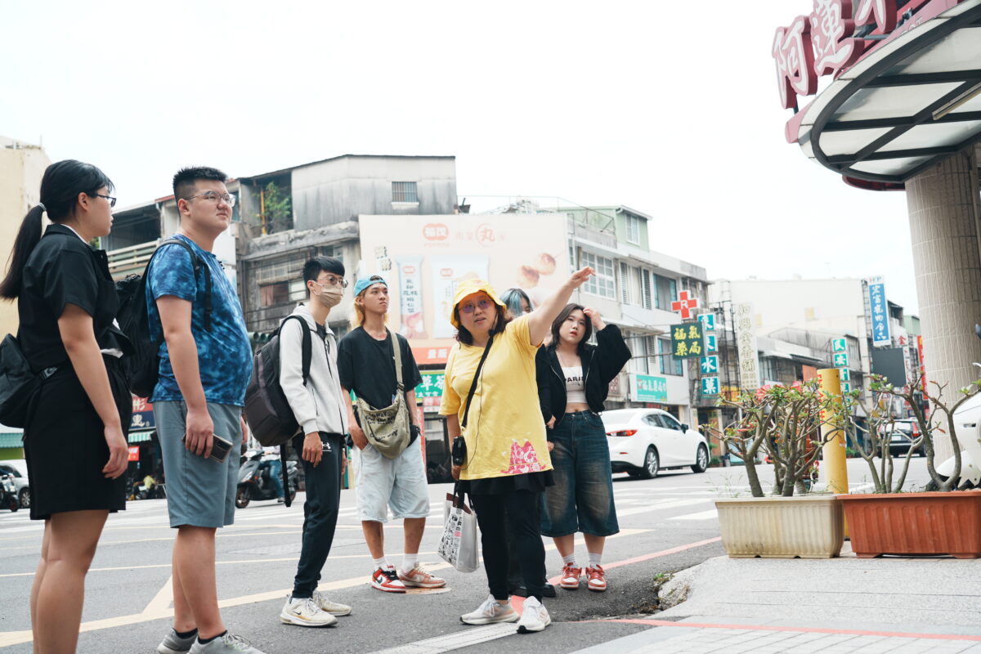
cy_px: 327
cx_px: 490
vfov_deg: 35.1
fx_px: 1035
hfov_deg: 50.7
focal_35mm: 38
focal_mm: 38
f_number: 4
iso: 125
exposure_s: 1/500
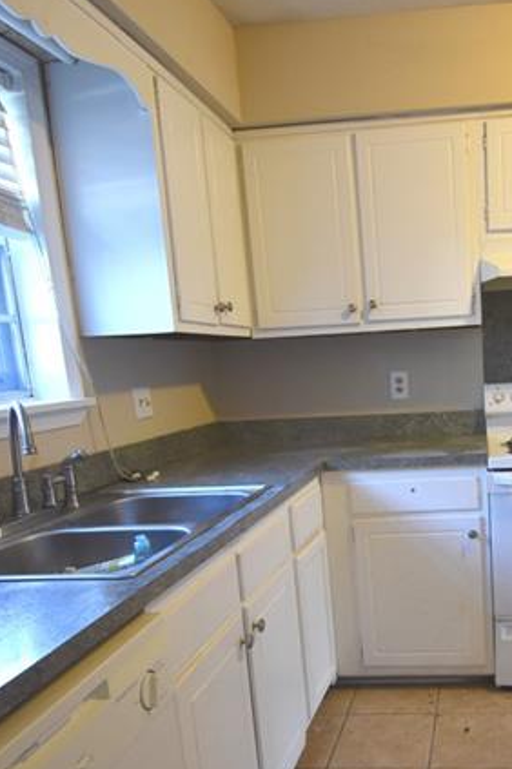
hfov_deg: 41.3
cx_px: 428
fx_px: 639
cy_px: 499
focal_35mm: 30
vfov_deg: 60.9
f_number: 4.8
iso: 1250
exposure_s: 1/60
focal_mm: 11
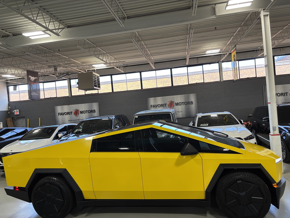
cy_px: 109
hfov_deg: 67.3
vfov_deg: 53.1
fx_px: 218
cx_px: 145
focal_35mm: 26
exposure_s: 1/120
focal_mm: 5.96
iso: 64
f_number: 1.6
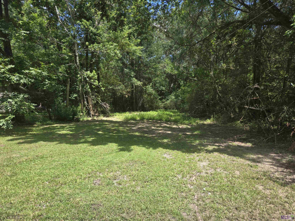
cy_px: 110
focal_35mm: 23
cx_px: 148
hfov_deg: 73.9
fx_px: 196
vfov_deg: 58.9
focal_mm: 5.4
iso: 25
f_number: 1.8
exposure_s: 1/575
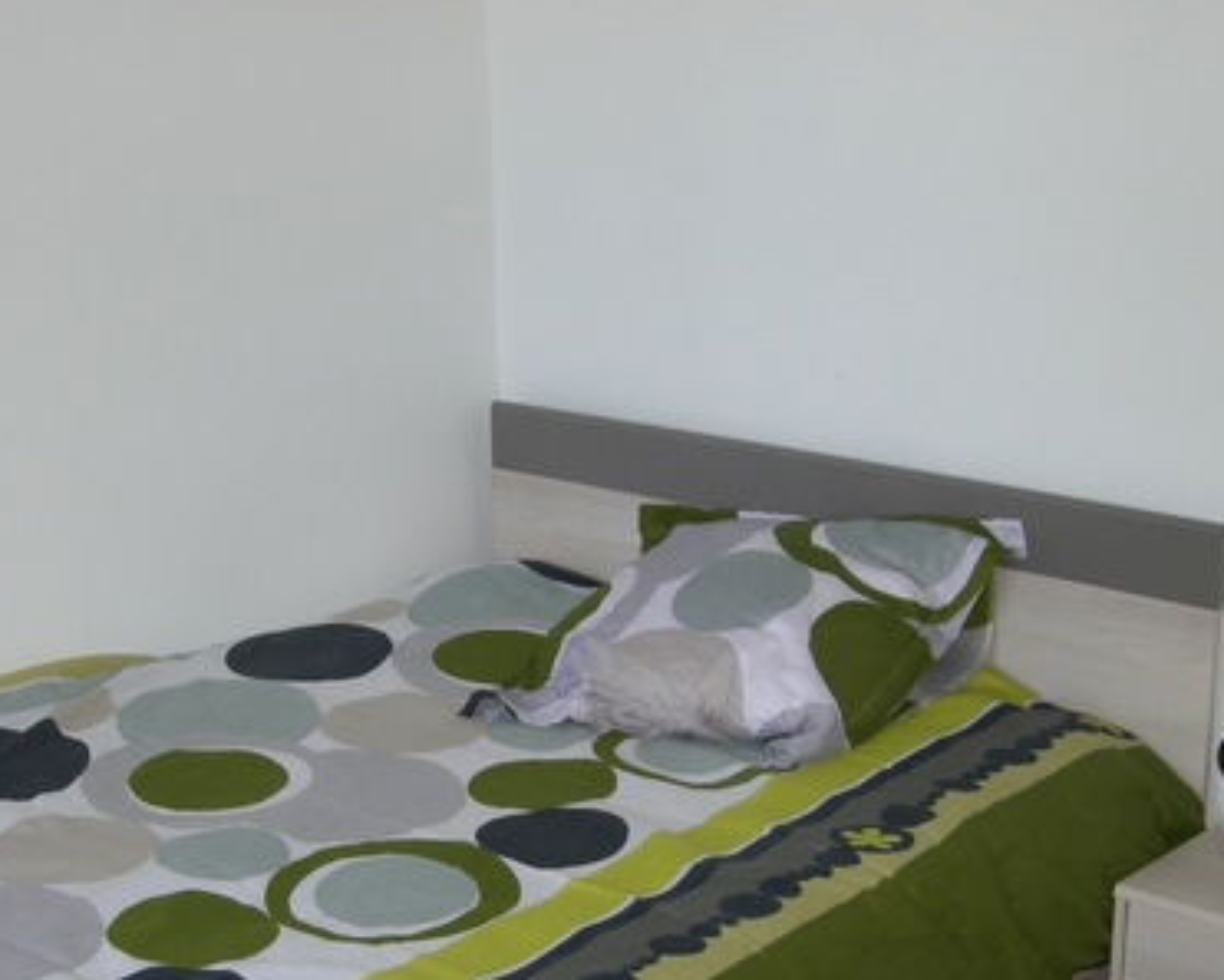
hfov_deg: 29.4
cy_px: 723
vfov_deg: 23.6
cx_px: 439
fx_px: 2319
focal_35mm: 64
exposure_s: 1/60
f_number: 2.7
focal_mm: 6.2
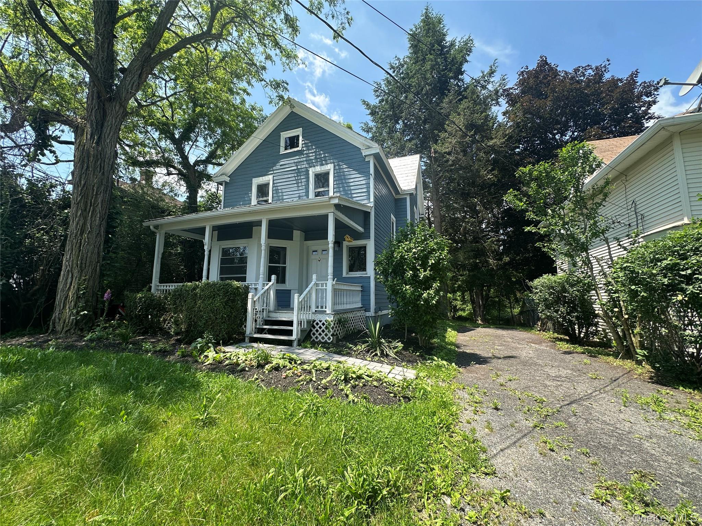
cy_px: 263
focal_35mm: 14
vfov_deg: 85.7
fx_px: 284
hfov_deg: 102.1
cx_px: 351
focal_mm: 2.22
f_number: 2.2
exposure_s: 1/622
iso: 40
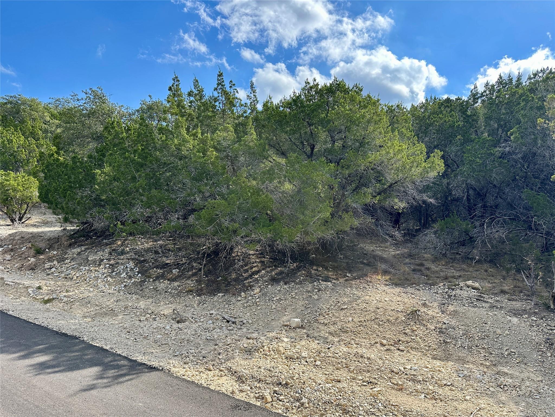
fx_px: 385
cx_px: 278
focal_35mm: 24
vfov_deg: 56.8
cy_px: 208
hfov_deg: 71.6
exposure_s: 1/3247
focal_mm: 6.86
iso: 80
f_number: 1.78
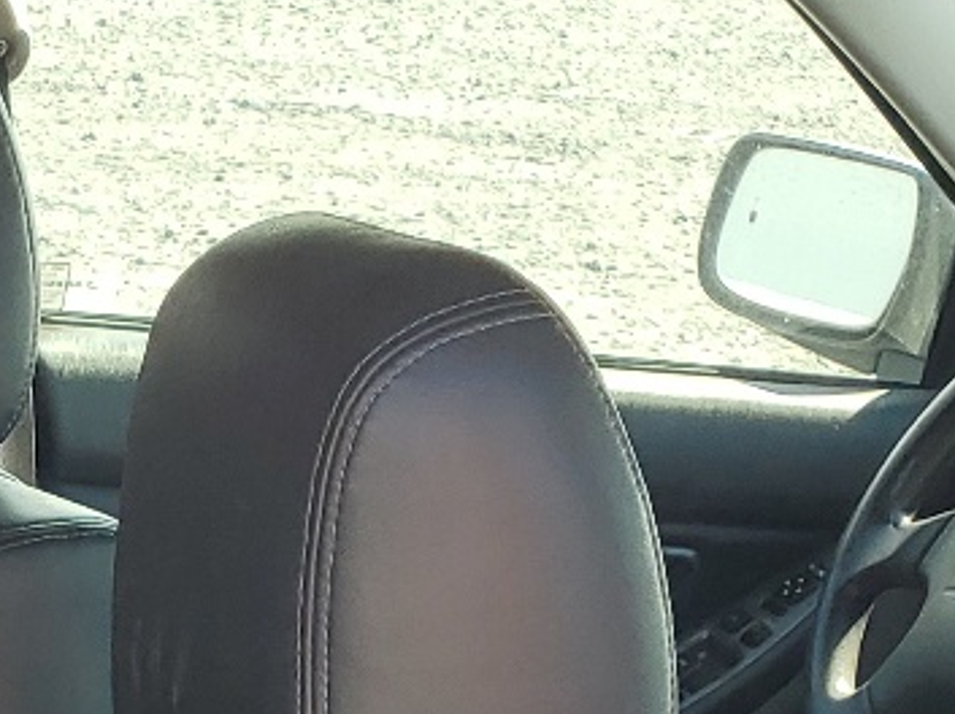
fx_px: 3252
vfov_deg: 11.8
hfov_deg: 15.8
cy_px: 1195
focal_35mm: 118
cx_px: -295
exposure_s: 1/455
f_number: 1.5
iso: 50
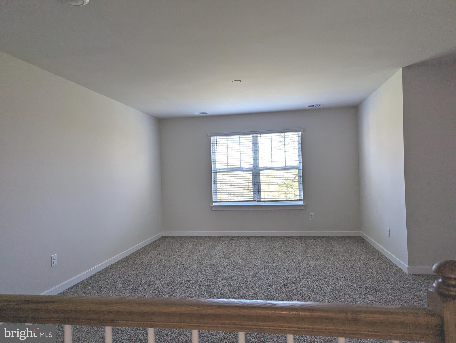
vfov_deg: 56.9
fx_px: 317
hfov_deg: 71.5
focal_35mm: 24
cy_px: 172
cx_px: 228
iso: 80
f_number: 1.85
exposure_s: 1/204
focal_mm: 6.81
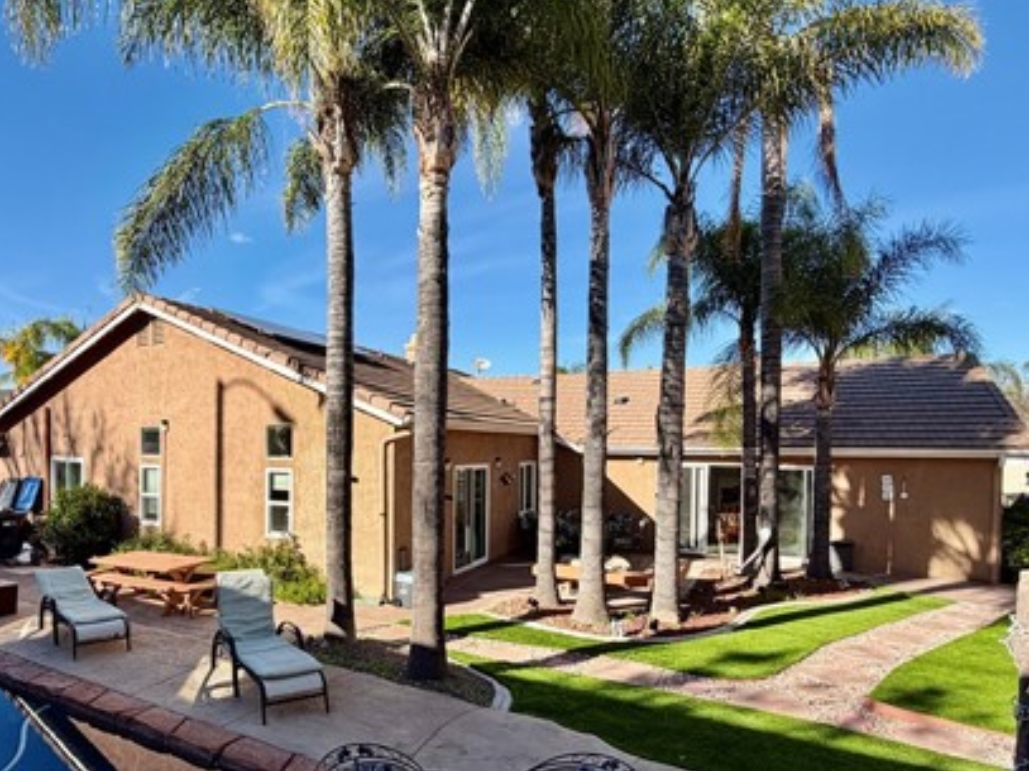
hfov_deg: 74.7
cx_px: 367
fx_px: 654
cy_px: 450
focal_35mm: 22
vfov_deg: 60.7
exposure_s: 1/770
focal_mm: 2.22
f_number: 2.2
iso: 32
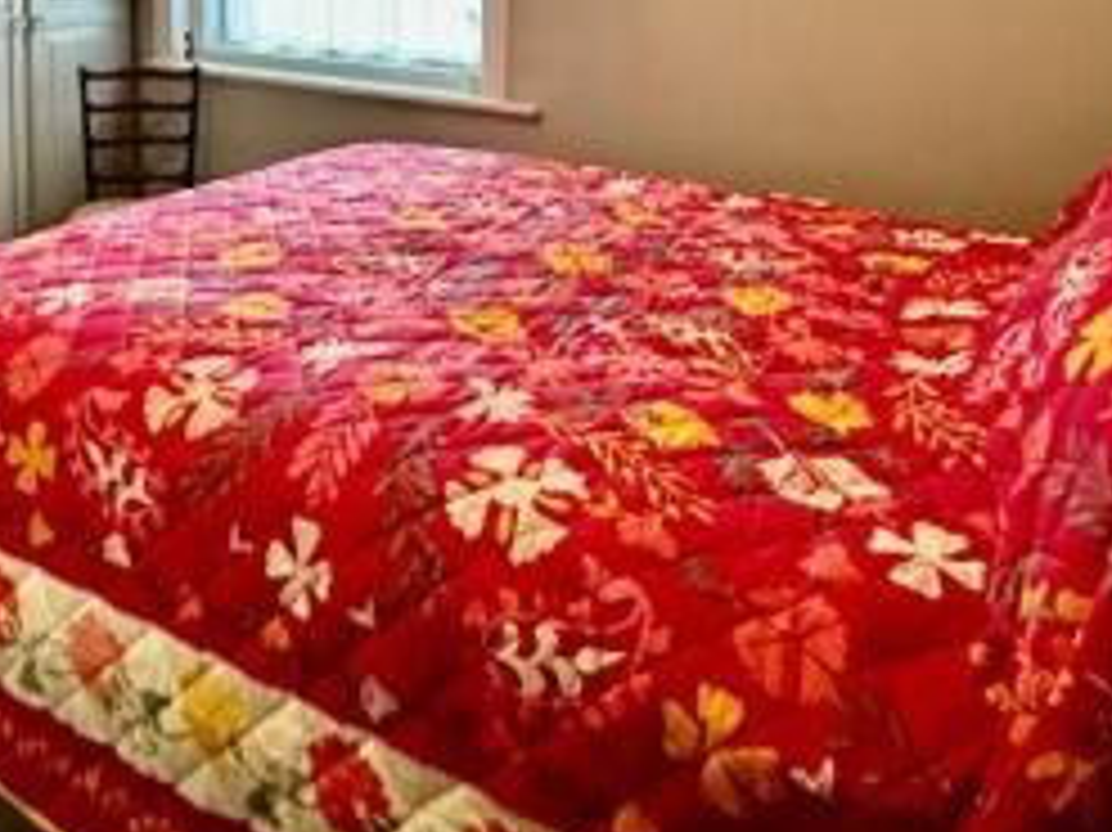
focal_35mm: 33
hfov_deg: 54.5
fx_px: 1060
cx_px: 389
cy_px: 2
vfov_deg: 38.2
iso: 1000
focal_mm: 2.22
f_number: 2.2
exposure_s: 1/50
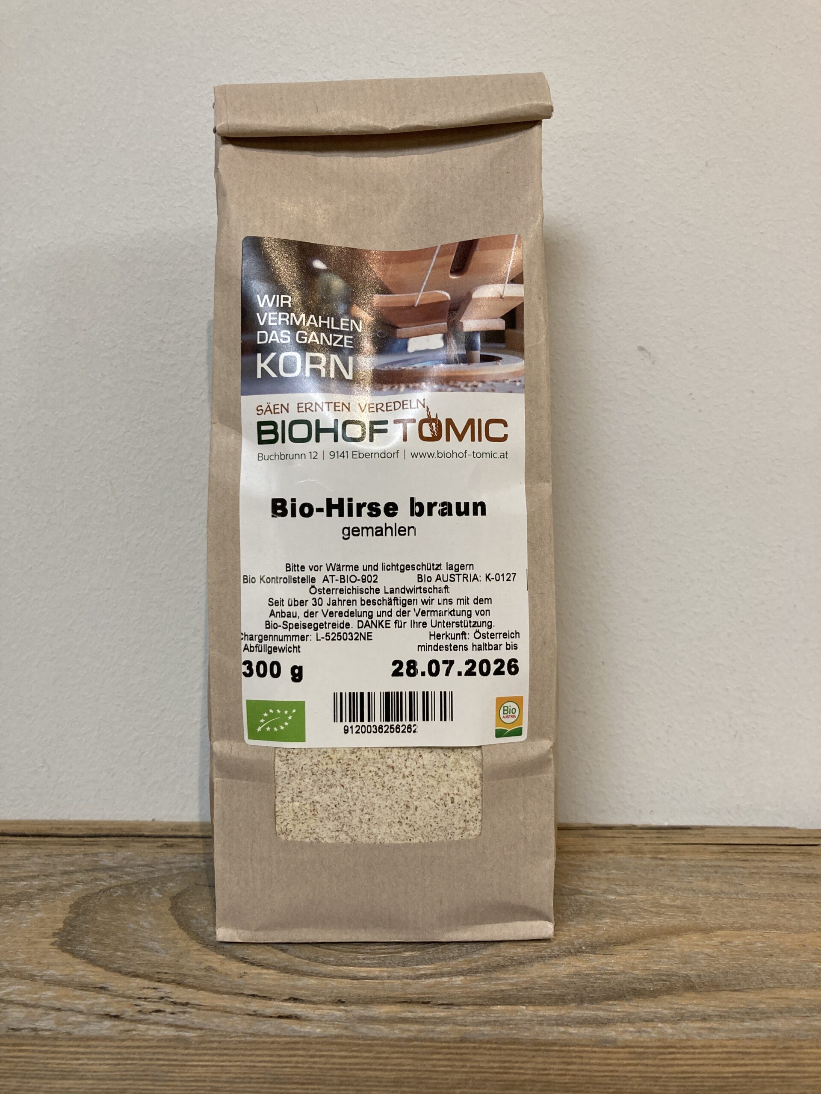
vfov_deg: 63.4
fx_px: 885
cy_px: 547
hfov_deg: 49.7
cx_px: 410
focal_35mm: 28
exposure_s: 1/50
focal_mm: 3.99
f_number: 1.8
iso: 80
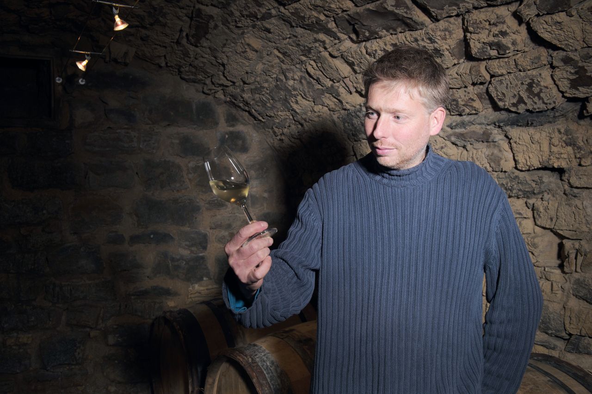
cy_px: 197
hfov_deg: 58.7
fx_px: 526
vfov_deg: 41.1
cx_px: 296
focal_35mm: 32
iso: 400
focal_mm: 32
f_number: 8
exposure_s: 1/500
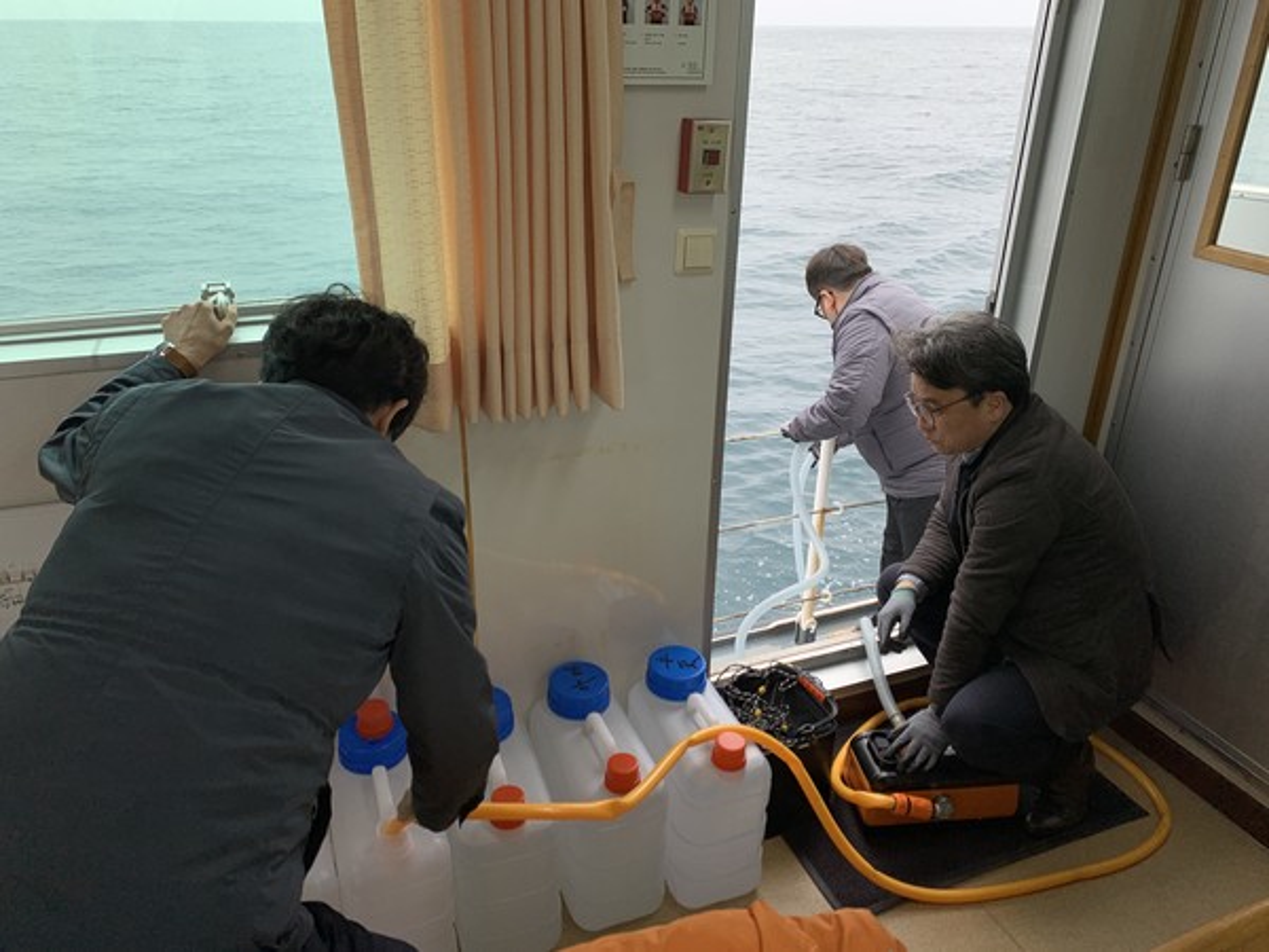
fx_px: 953
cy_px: 476
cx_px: 634
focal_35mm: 26
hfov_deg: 67.3
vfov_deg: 53.1
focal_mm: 4.25
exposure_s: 1/678
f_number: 1.8
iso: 25
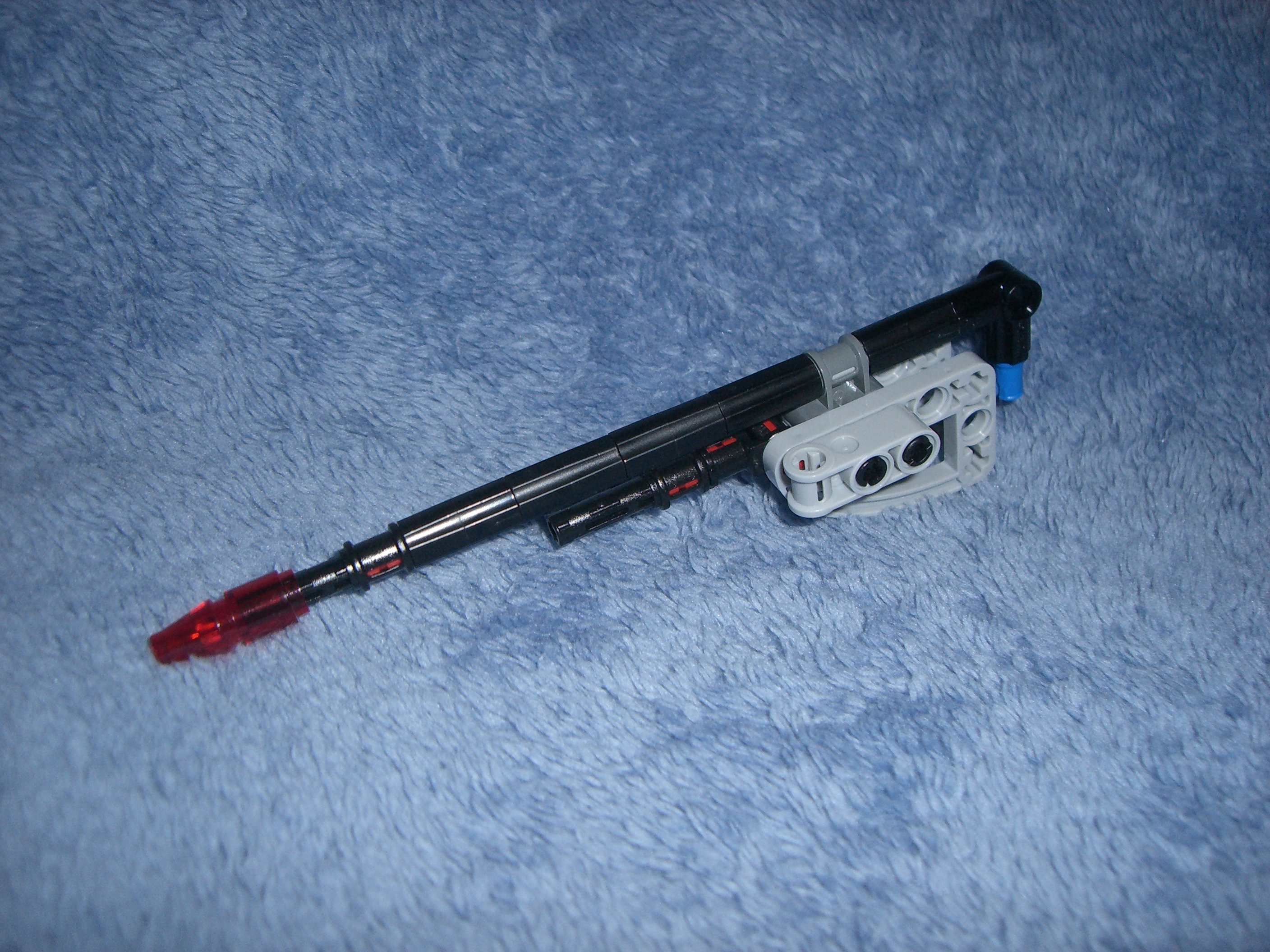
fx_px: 1394
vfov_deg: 37.7
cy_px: 476
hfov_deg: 49.0
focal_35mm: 38
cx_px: 635
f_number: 2.7
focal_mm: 6.2
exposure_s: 1/60
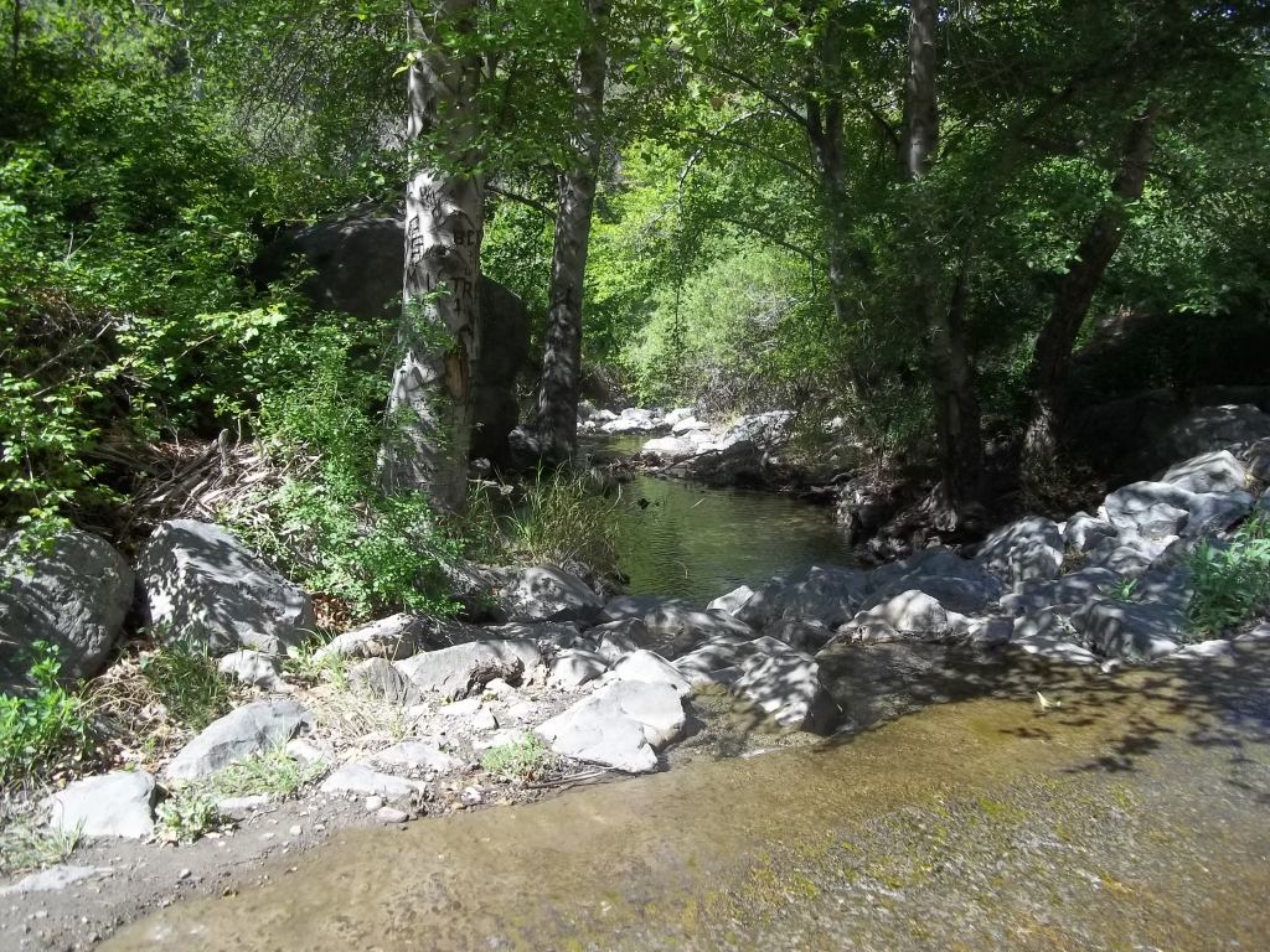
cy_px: 476
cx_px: 635
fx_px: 1174
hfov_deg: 56.8
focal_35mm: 32
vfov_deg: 44.2
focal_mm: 5.7
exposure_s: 1/400
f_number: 2.9
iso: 64
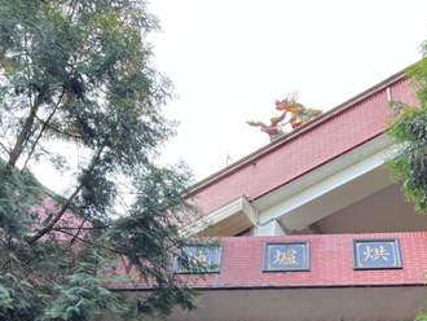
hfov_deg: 30.6
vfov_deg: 22.4
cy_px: 325
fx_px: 778
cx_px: 270
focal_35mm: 63
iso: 40
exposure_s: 1/256
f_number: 1.5
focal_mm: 5.7
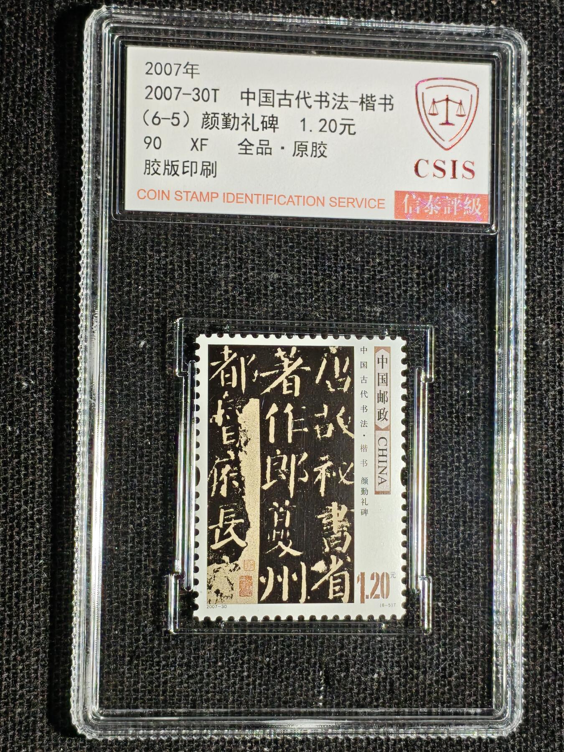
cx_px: 282
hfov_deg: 15.9
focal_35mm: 93
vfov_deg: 21.1
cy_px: 376
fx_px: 2020
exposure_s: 1/276
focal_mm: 4.94
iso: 50
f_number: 1.5
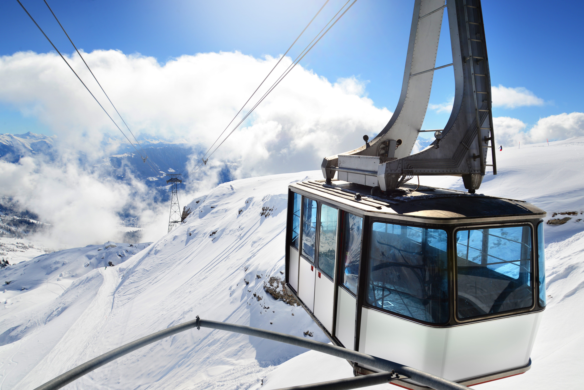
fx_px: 389
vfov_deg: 53.2
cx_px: 292
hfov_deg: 73.7
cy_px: 195
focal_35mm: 24
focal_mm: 24
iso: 200
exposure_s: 1/500
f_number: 11
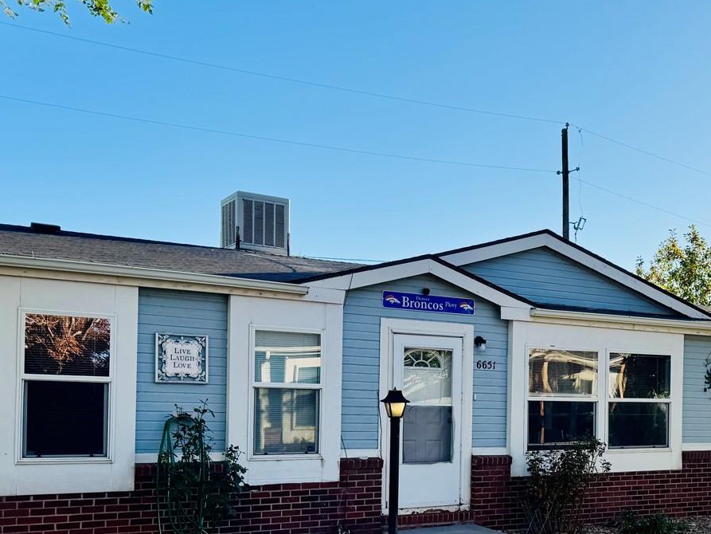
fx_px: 883
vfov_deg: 32.9
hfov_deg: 42.8
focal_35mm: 43
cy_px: 405
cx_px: 509
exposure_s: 1/2833
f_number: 1.78
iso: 80
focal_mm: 6.76
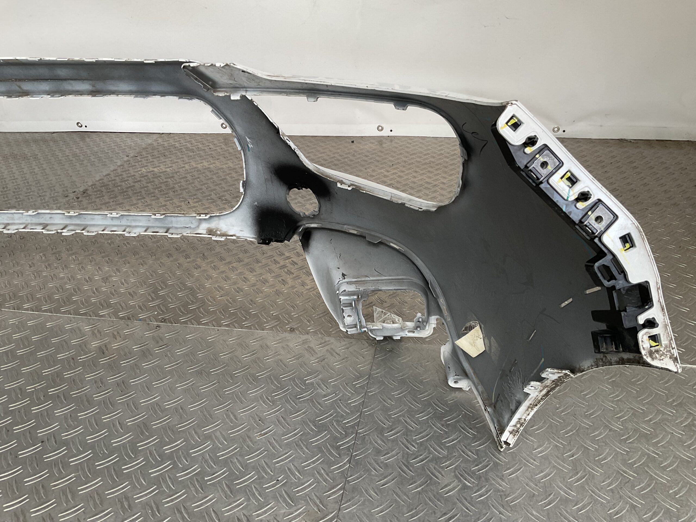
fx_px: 583
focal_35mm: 29
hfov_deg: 61.7
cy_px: 261
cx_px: 348
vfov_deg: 48.2
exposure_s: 1/120
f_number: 1.8
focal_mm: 3
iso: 50
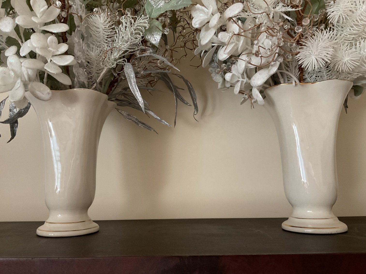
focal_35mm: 29
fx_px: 307
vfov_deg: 48.2
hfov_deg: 61.7
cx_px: 183
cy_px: 137
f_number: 1.8
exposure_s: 1/40
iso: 250
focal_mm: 3
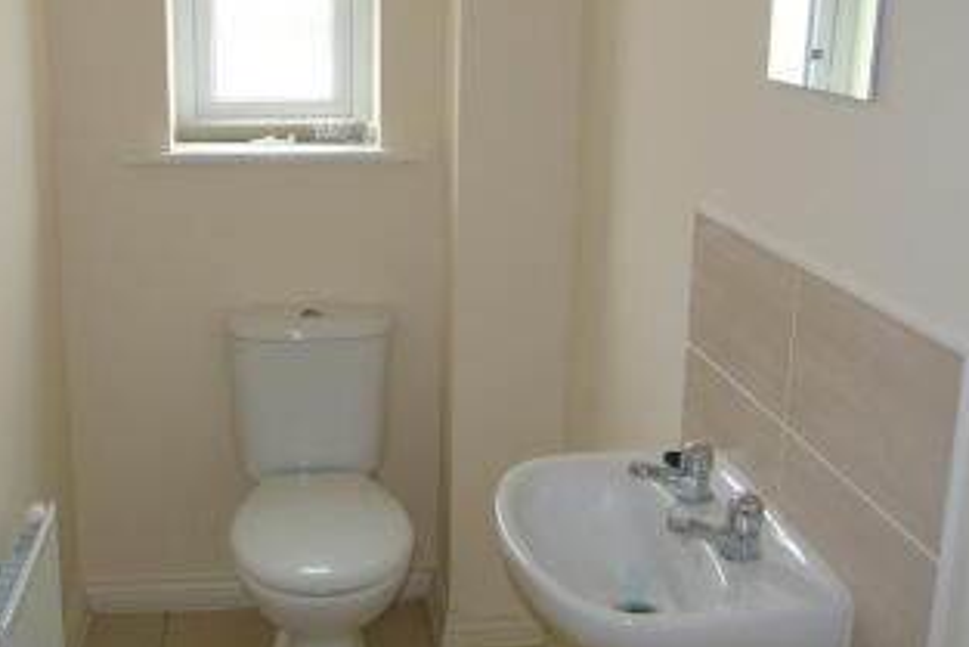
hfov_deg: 47.2
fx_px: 1104
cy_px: 209
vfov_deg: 32.4
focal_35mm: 41
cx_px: 402
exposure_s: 1/60
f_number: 3.5
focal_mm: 10
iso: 400
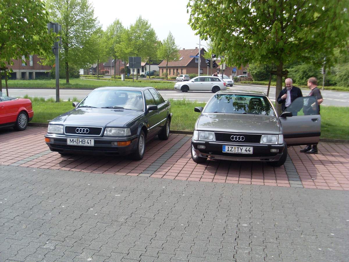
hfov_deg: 49.0
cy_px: 131
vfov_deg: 37.7
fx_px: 383
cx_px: 174
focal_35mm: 38
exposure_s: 1/180
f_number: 7.7
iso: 80
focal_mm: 6.3
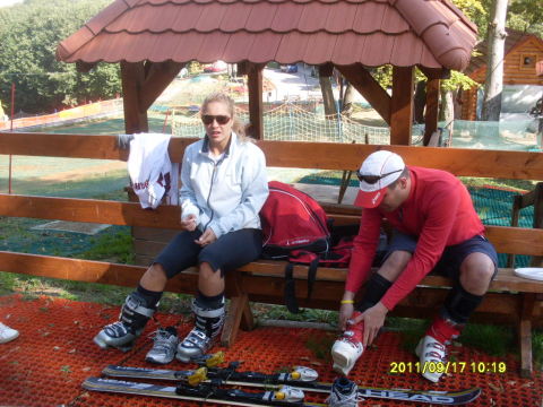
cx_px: 272
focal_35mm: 38
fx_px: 596
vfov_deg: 37.7
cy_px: 204
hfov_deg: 49.0
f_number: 2.8
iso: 80
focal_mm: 6.3
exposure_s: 1/250
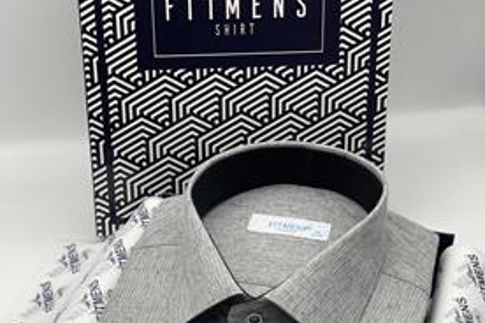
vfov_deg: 16.6
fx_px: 1091
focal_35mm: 81
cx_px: 241
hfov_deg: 25.1
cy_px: 299
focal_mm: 6
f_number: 2
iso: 32
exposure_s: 1/100
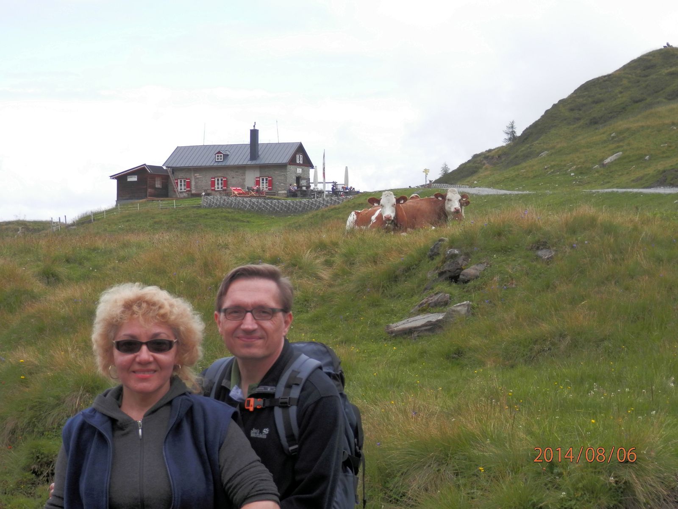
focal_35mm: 73
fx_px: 1430
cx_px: 339
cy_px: 254
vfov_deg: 20.2
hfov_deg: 26.7
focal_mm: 13.1
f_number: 4.5
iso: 80
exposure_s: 1/250
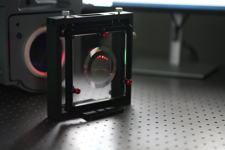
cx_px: 112
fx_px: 531
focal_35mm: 85
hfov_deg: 23.9
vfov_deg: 16.1
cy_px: 75
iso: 12800
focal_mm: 85
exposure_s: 1/100
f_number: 1.8
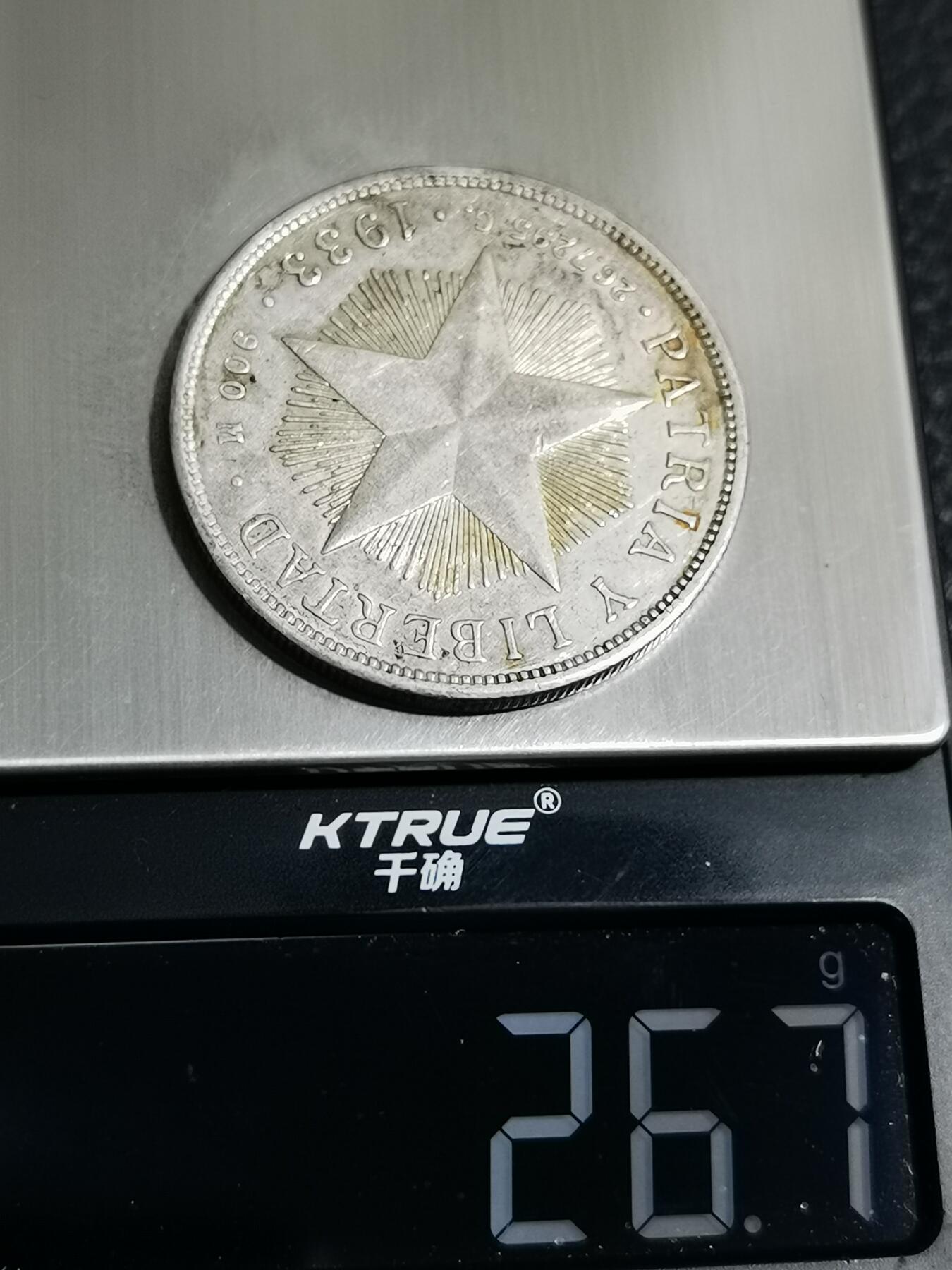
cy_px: 635
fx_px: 2567
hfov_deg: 21.0
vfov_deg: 27.8
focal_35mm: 70
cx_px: 476
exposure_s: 1/100
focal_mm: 6.67
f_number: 1.9
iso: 125
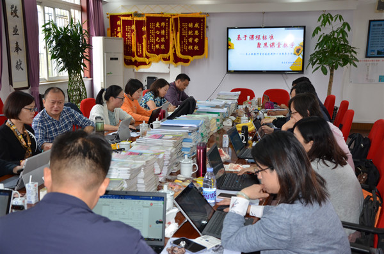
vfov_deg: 34.0
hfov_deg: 49.7
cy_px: 127
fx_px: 415
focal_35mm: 39
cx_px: 192
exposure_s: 1/60
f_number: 4
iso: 400
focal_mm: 26
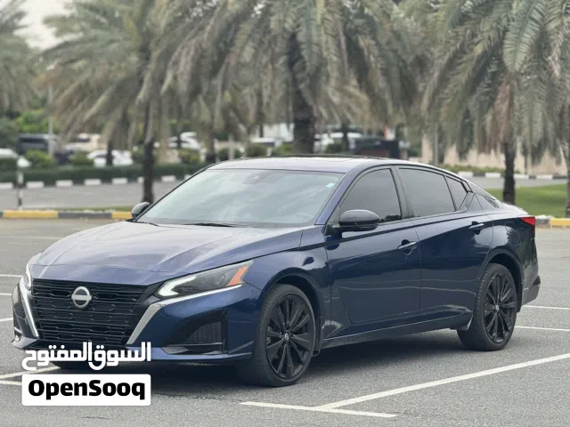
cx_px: 285
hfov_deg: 16.4
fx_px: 1976
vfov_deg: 12.3
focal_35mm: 120
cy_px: 214
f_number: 2.8
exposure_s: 1/522
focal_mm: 15.66
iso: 50
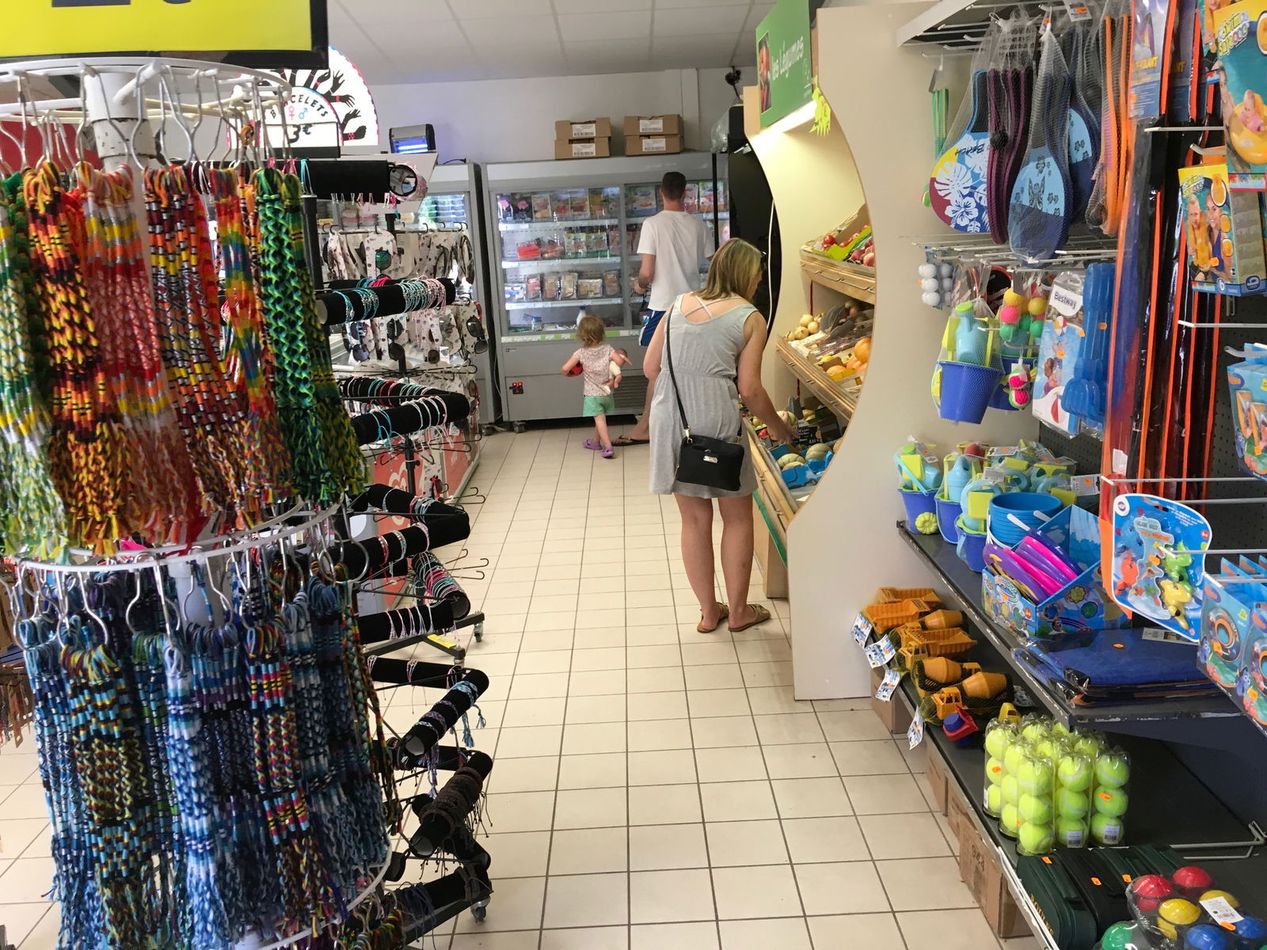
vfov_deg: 48.2
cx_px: 634
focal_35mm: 29
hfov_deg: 61.7
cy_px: 475
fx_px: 1061
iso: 50
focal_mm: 4.15
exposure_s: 1/33
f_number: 2.2
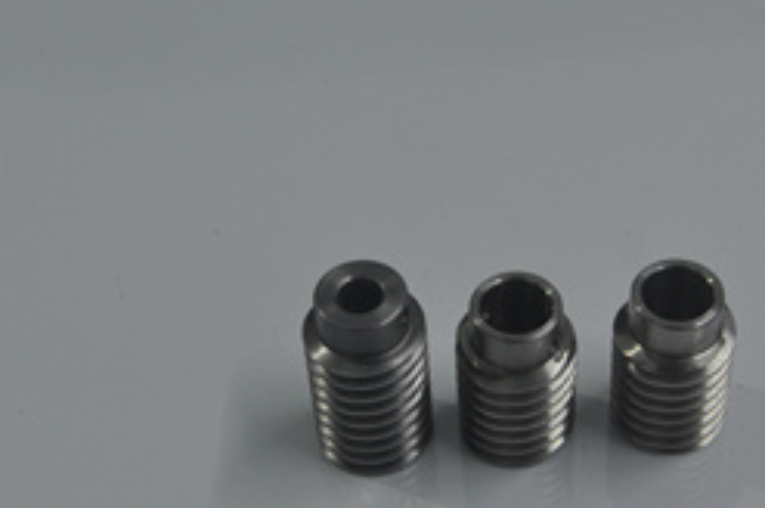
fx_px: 1804
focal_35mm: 85
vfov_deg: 16.0
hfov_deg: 23.9
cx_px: 443
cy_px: 319
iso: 400
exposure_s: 1/40
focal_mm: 28
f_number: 6.3
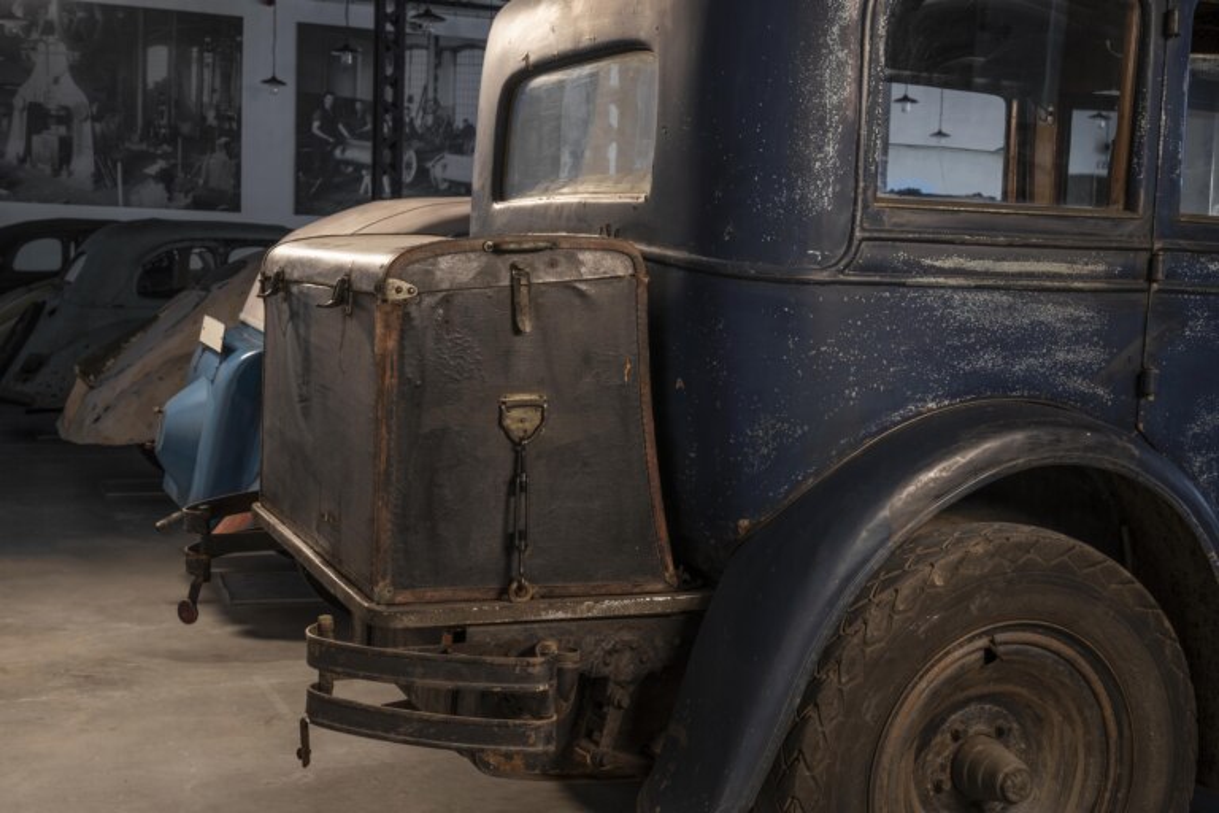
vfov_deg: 29.2
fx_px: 1557
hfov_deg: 42.7
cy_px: 406
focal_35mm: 46
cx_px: 610
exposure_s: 2
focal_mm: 46
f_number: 10
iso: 100
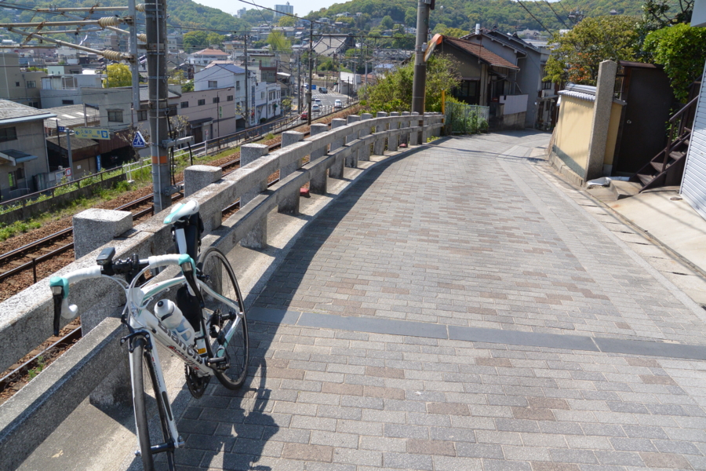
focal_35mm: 27
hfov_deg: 67.4
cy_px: 236
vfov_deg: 47.9
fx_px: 529
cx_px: 353
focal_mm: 10
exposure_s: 1/640
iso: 160
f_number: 5.6
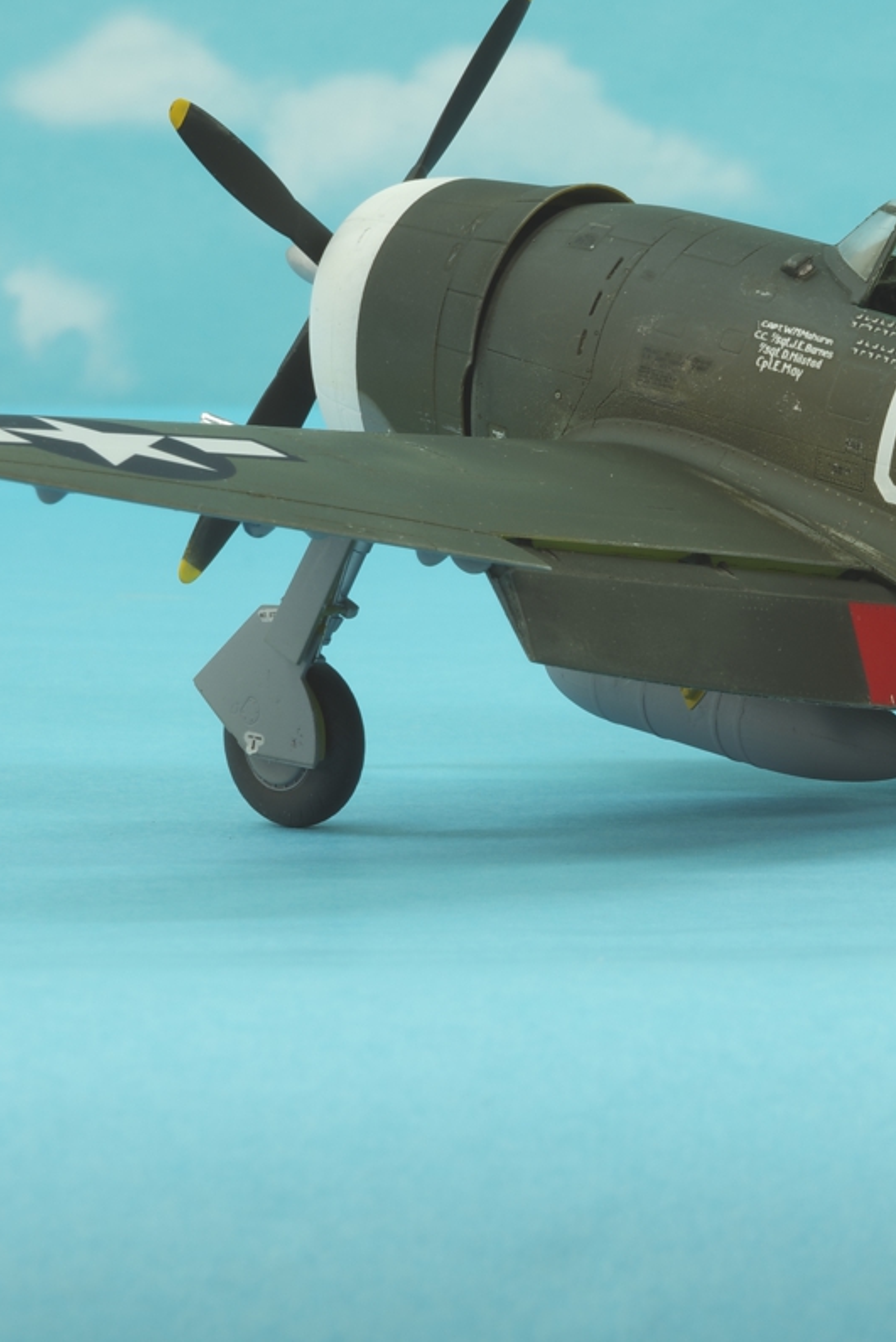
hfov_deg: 6.5
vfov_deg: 9.7
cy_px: 488
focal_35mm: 211
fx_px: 7873
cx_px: 1044
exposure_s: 2
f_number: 22
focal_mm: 68
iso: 100
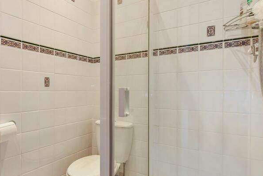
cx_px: 96
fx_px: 175
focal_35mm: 24
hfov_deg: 72.3
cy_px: 93
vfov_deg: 53.2
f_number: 8
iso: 400
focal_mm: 14
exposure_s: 1/13
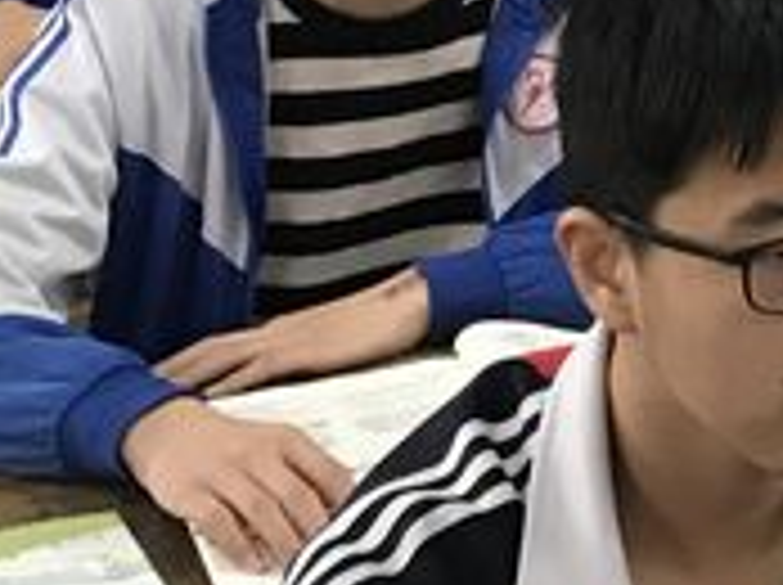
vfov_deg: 10.9
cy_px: -378
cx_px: 1436
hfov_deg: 13.6
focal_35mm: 129
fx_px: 2914
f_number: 1.8
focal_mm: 3.99
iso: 64
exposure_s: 1/17
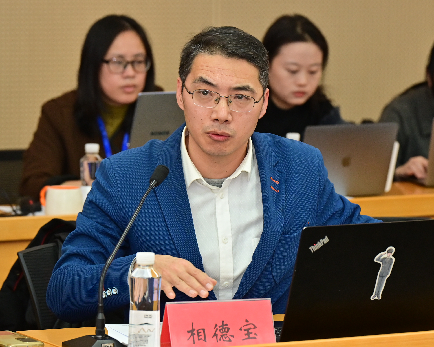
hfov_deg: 9.5
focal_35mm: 203
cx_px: 244
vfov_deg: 7.6
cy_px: 173
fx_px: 2607
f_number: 4.5
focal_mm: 120
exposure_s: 1/160
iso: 1600
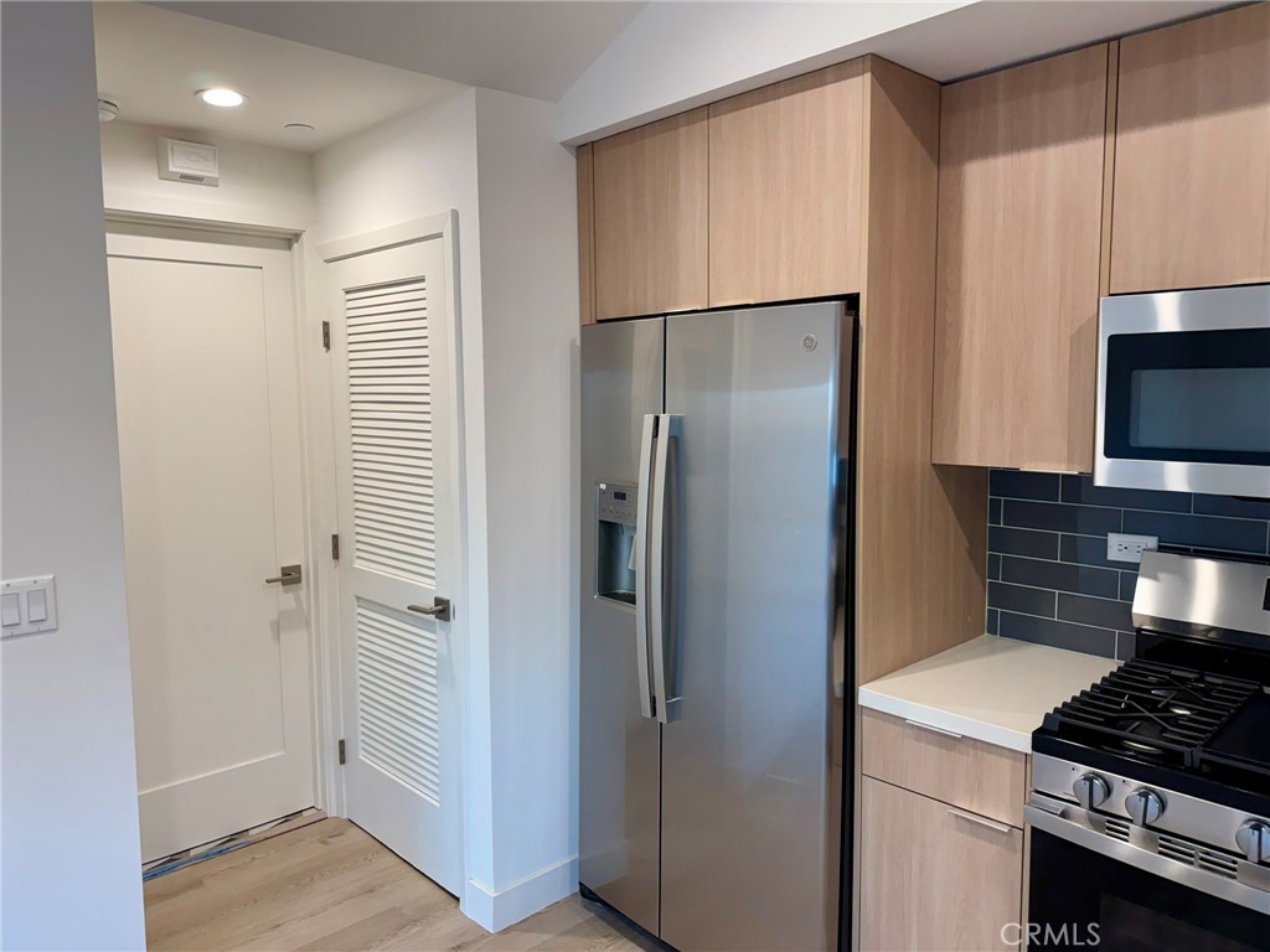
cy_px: 476
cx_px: 635
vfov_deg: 56.8
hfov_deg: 71.6
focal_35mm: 24
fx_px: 881
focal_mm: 6.76
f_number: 1.78
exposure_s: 1/120
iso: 200
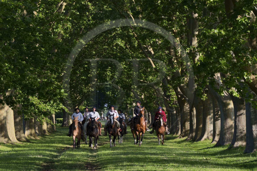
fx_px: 1427
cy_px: 86
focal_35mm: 200
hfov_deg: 10.3
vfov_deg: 6.9
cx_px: 128
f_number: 10
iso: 800
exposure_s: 1/500
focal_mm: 200
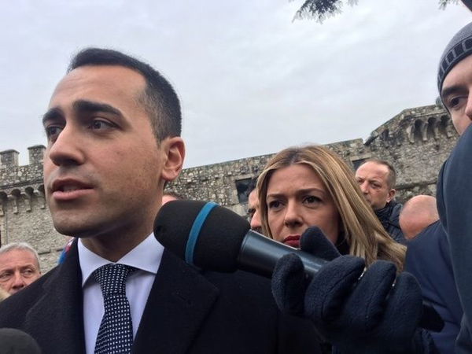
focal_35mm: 29
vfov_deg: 48.2
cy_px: 177
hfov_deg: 61.7
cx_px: 236
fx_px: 395
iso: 25
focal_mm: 4.15
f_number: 2.2
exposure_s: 1/422
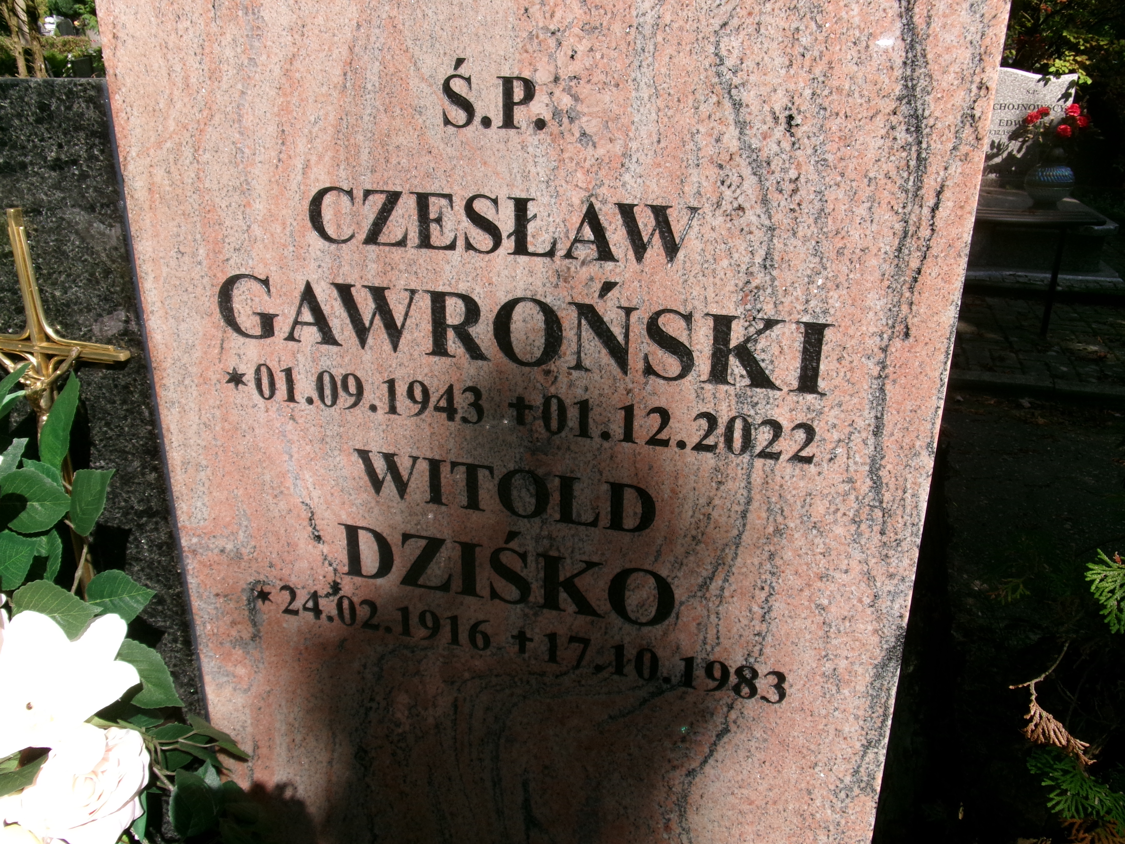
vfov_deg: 49.7
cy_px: 422
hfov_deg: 63.4
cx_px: 562
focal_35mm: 28
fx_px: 910
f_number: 10.8
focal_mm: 5.1
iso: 100
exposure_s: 1/100
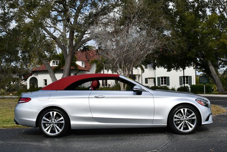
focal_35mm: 48
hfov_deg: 41.1
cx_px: 114
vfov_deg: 28.1
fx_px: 303
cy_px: 76
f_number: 9
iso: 100
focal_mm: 24
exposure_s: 1/320
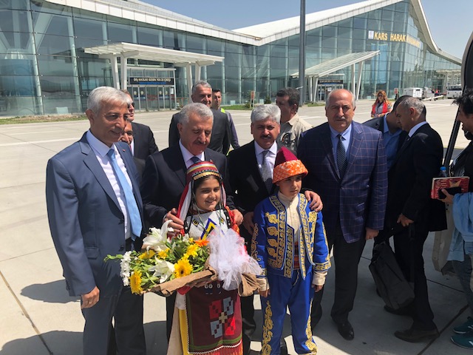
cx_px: 236
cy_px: 178
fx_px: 383
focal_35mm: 28
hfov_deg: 63.4
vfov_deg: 49.7
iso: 20
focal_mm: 4
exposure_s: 1/1656
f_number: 1.8
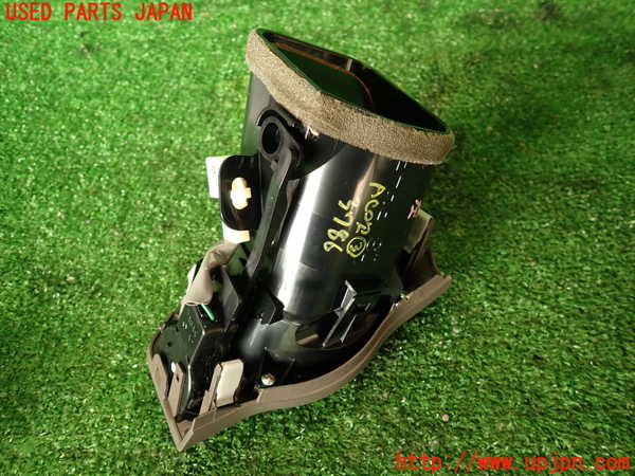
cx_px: 318
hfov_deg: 69.4
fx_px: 459
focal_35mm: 25
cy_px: 238
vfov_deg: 54.9
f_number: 2
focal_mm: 4.5
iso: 160
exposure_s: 1/60
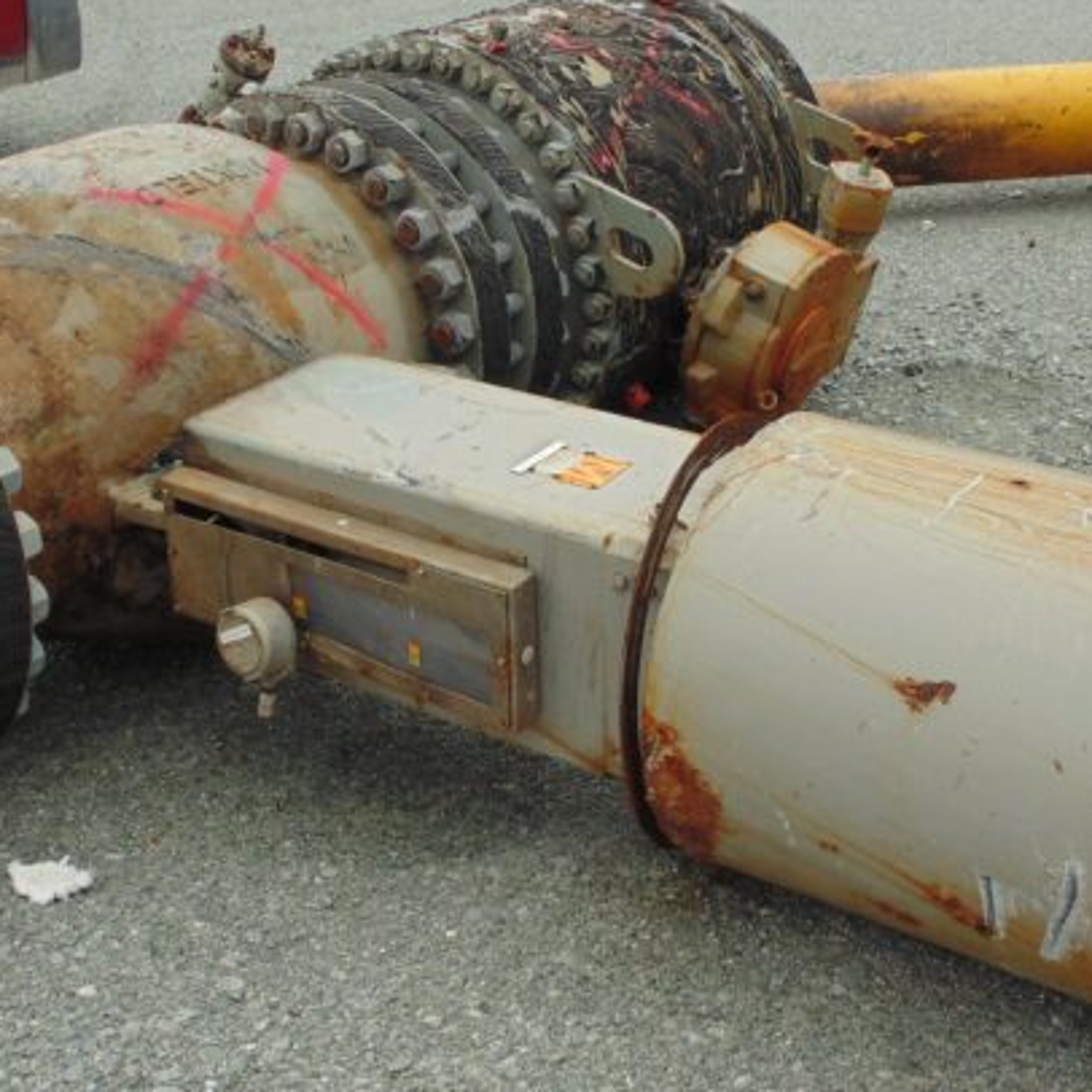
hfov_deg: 34.7
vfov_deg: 34.6
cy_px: 490
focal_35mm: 49
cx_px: 549
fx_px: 1749
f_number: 3.1
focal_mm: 4
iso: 80
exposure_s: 1/125
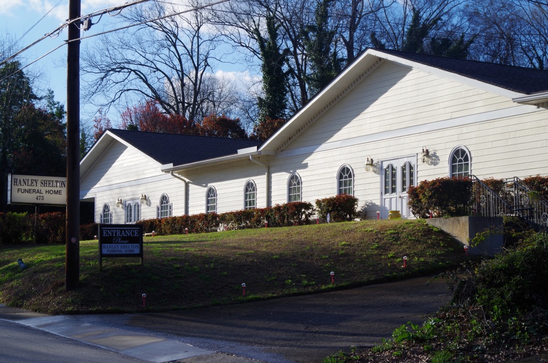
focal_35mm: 75
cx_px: 274
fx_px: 1139
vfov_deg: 18.1
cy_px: 182
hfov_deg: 27.0
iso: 200
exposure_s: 1/180
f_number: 11
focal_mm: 50
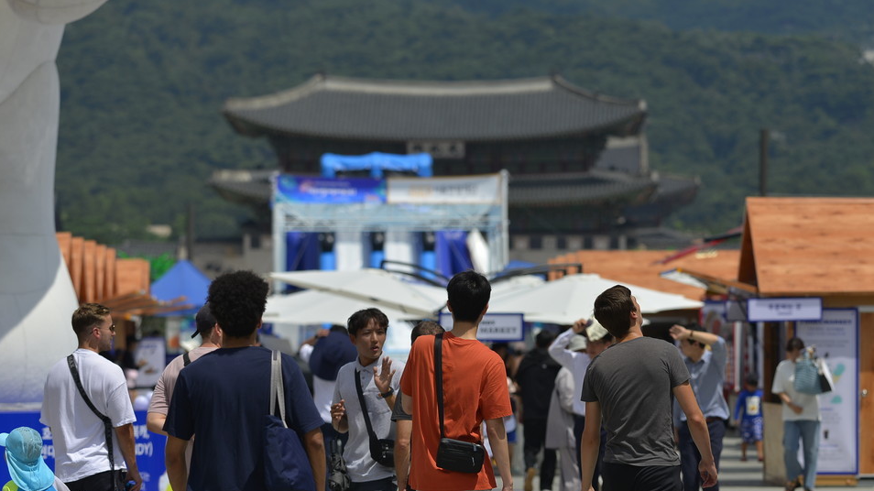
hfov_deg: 10.2
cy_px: 278
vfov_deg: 5.8
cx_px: 437
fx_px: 4889
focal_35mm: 211
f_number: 5.6
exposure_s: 1/1600
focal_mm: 200
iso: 125
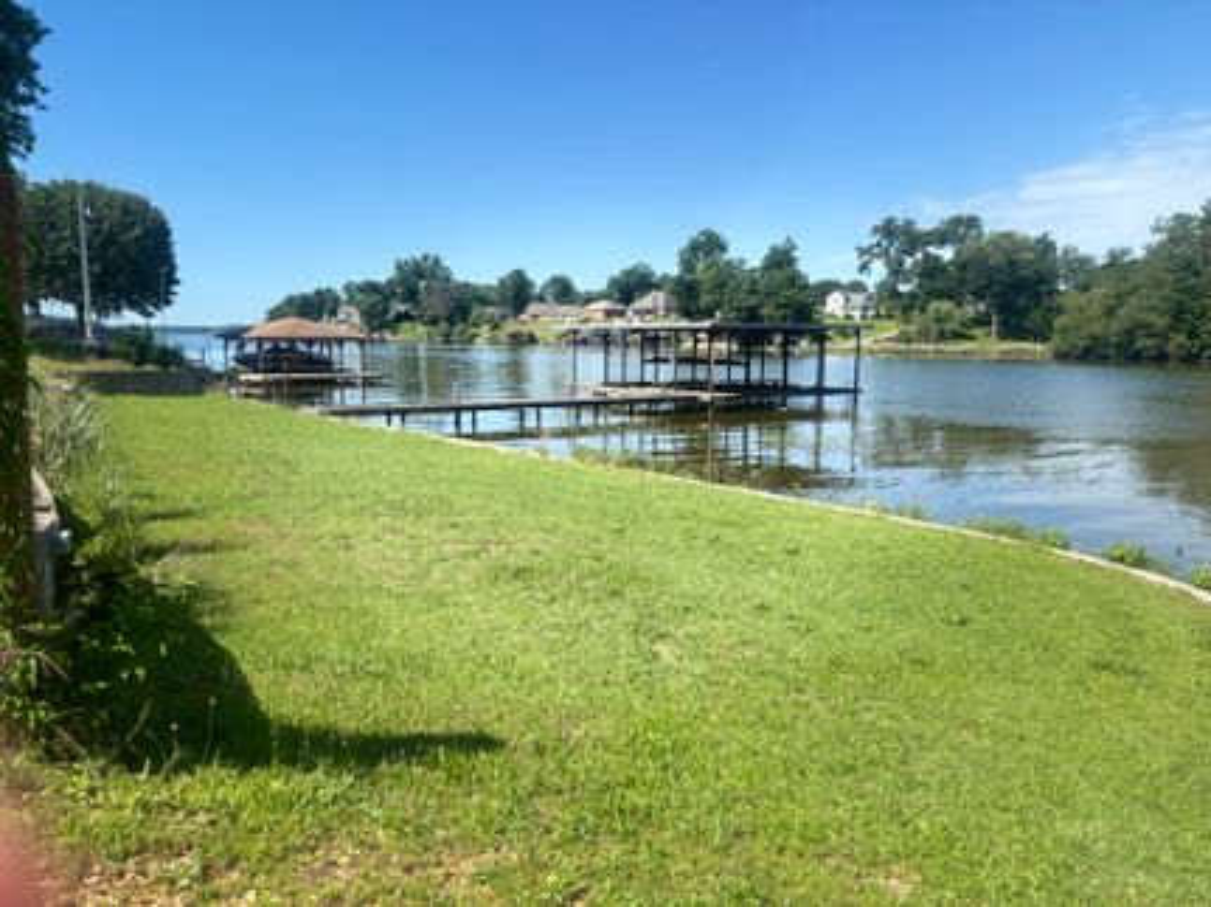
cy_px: 454
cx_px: 606
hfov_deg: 67.3
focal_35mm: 26
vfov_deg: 53.0
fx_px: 909
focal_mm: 5.96
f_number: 1.6
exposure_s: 1/2710
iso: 50
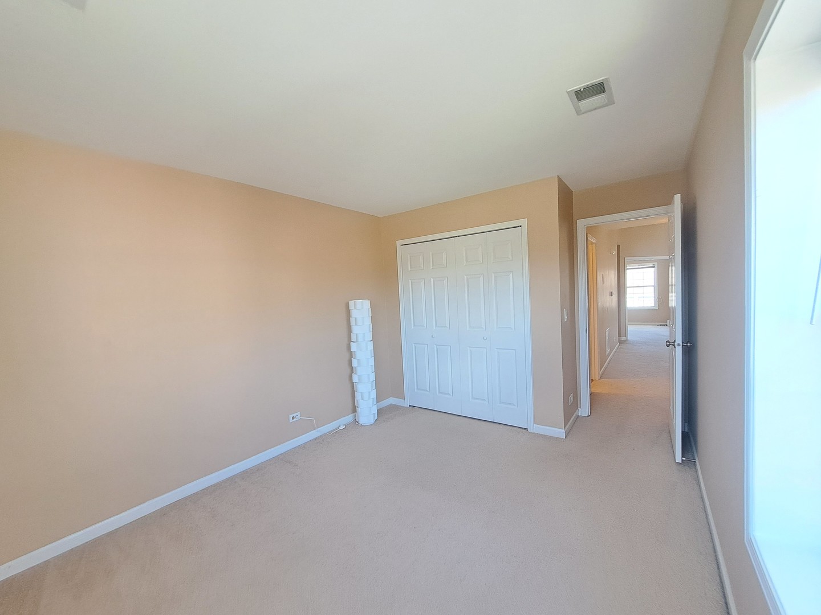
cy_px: 308
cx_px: 410
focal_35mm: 13
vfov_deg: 89.9
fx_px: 308
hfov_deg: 106.2
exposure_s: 1/40
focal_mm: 1.74
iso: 50
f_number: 2.2
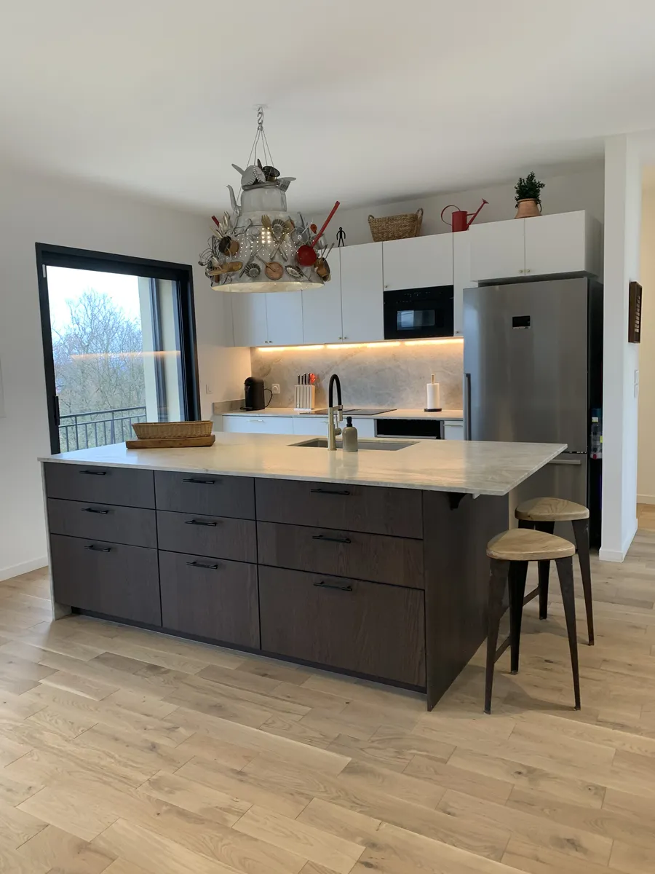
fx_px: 656
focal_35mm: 26
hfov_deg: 53.1
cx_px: 328
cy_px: 437
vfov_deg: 67.3
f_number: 1.8
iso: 100
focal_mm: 4.25
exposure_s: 1/96
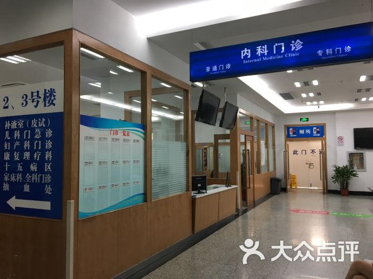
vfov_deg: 48.2
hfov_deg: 61.7
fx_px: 312
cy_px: 140
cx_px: 186
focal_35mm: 29
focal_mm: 4.15
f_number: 2.2
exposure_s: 1/33
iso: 100
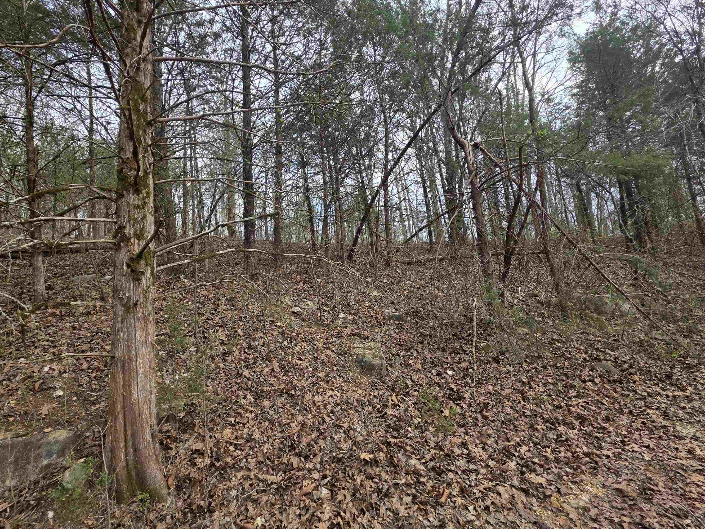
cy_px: 243
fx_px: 306
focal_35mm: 15
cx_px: 329
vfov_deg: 81.6
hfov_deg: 98.0
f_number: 1.9
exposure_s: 1/387
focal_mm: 2.2
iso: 40
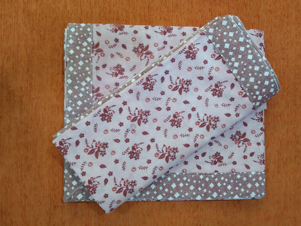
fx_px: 269
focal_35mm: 31
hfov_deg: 58.4
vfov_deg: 45.4
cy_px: 113
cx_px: 150
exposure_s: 1/33
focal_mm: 3.69
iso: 165
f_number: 2.2
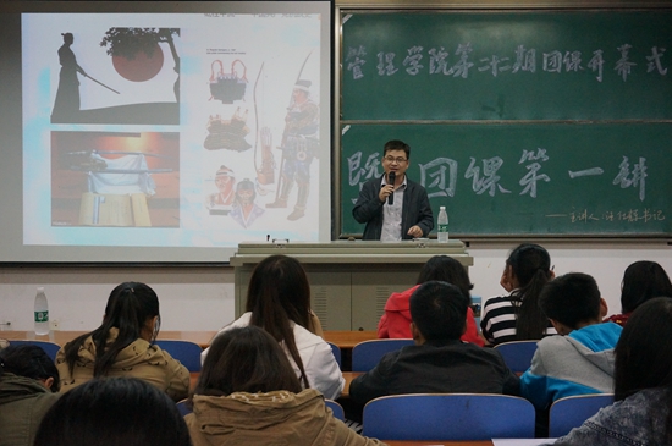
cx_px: 336
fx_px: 867
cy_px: 223
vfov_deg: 28.9
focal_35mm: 46
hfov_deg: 42.4
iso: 3200
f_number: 9
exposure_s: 1/160
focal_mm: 31
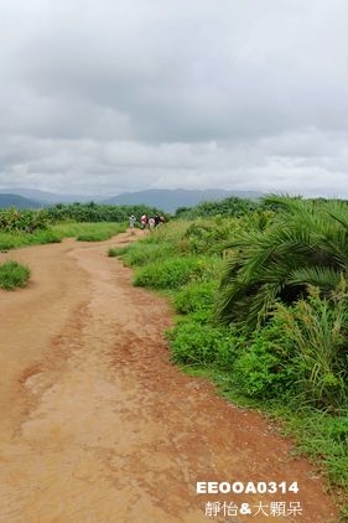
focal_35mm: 37
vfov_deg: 51.9
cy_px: 263
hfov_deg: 34.7
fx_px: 537
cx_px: 66
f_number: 5.6
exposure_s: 1/500
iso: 125
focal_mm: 8.8
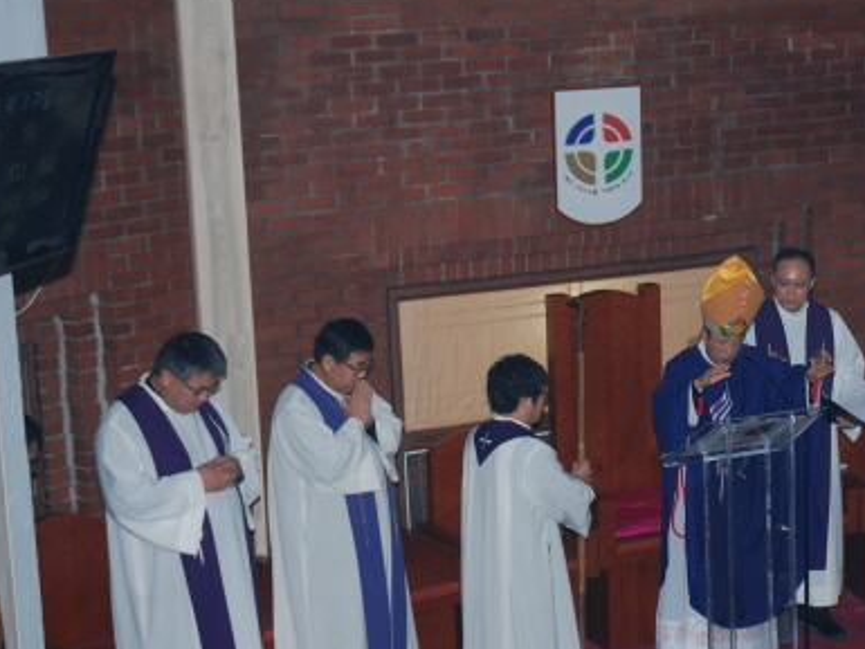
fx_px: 2297
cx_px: 723
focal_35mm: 92
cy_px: 366
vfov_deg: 16.1
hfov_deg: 21.0
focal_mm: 35
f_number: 4.5
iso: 200
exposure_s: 1/60
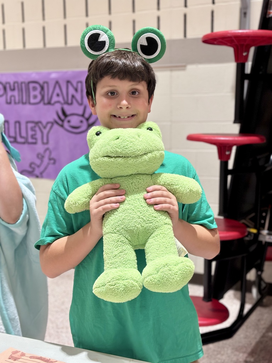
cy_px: 182
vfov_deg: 39.7
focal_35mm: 48
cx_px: 136
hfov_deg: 30.3
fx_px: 503
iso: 200
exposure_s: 1/60
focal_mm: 6.86
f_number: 1.78
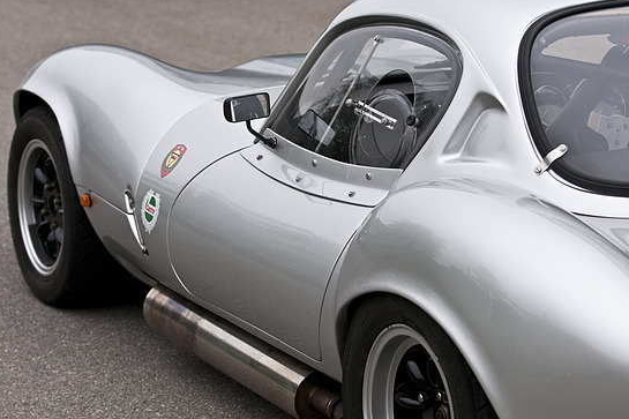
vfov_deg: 10.4
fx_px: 2306
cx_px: 320
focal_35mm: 132
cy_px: 215
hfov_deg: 15.5
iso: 400
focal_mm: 80
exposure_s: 1/640
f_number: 4
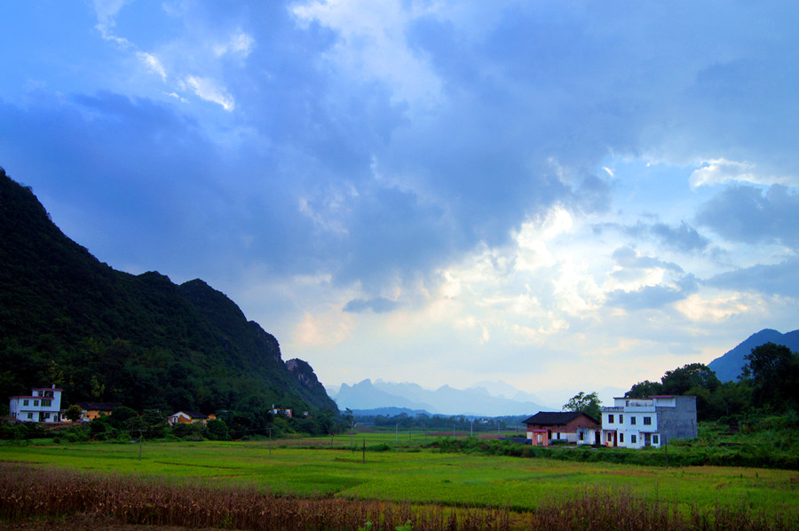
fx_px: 732
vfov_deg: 39.9
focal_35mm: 33
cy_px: 266
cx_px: 400
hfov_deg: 57.3
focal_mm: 22
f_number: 6.3
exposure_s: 1/320
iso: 100
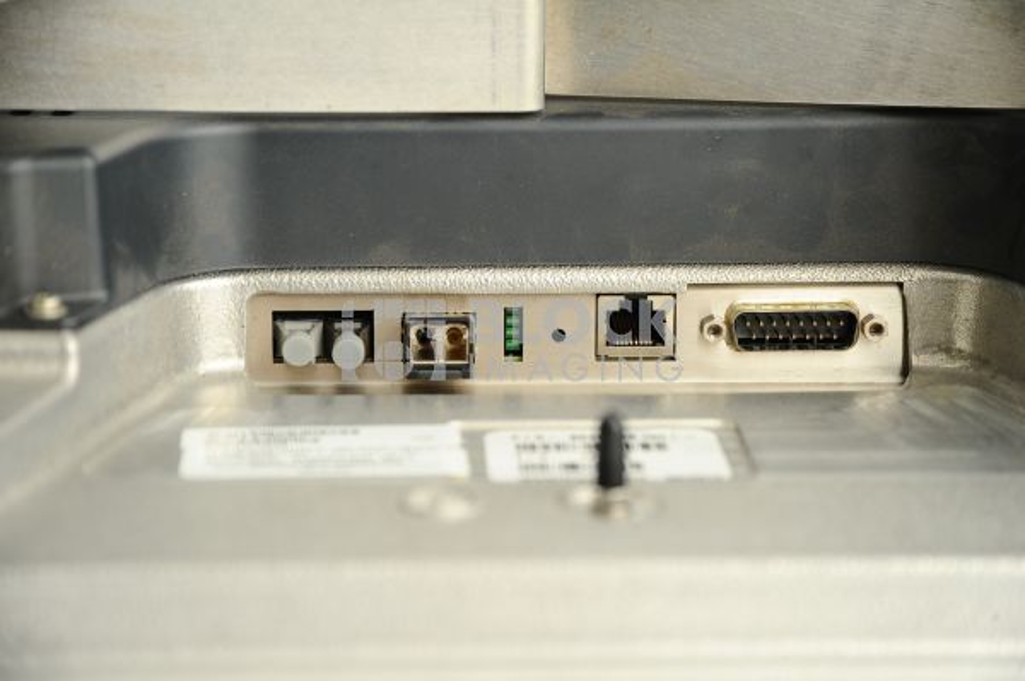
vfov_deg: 11.4
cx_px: 512
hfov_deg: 17.1
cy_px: 340
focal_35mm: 120
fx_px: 3414
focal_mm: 120
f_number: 6.3
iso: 800
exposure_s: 1/100
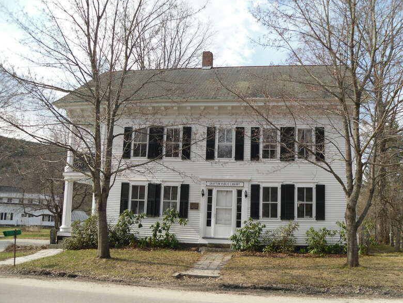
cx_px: 206
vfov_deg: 40.7
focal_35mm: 35
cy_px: 149
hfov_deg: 52.6
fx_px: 408
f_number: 8.1
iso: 80
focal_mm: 6
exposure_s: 1/69
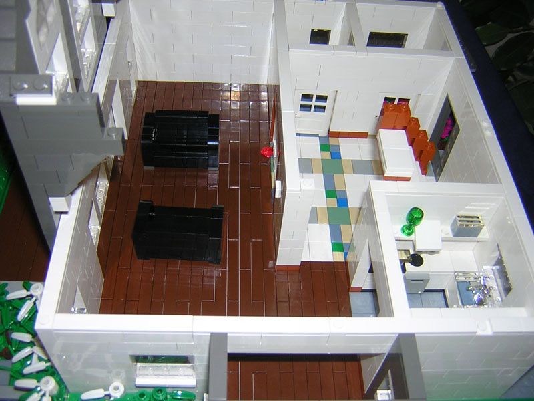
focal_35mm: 36
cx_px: 267
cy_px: 200
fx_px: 555
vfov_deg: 39.7
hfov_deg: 51.4
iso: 100
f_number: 2.6
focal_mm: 4.7
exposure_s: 1/60.1
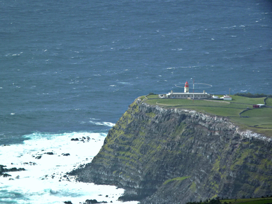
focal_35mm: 457
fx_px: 3591
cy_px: 102
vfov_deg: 3.3
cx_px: 136
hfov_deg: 4.3
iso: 80
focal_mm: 81.2
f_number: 5.6
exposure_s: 1/320
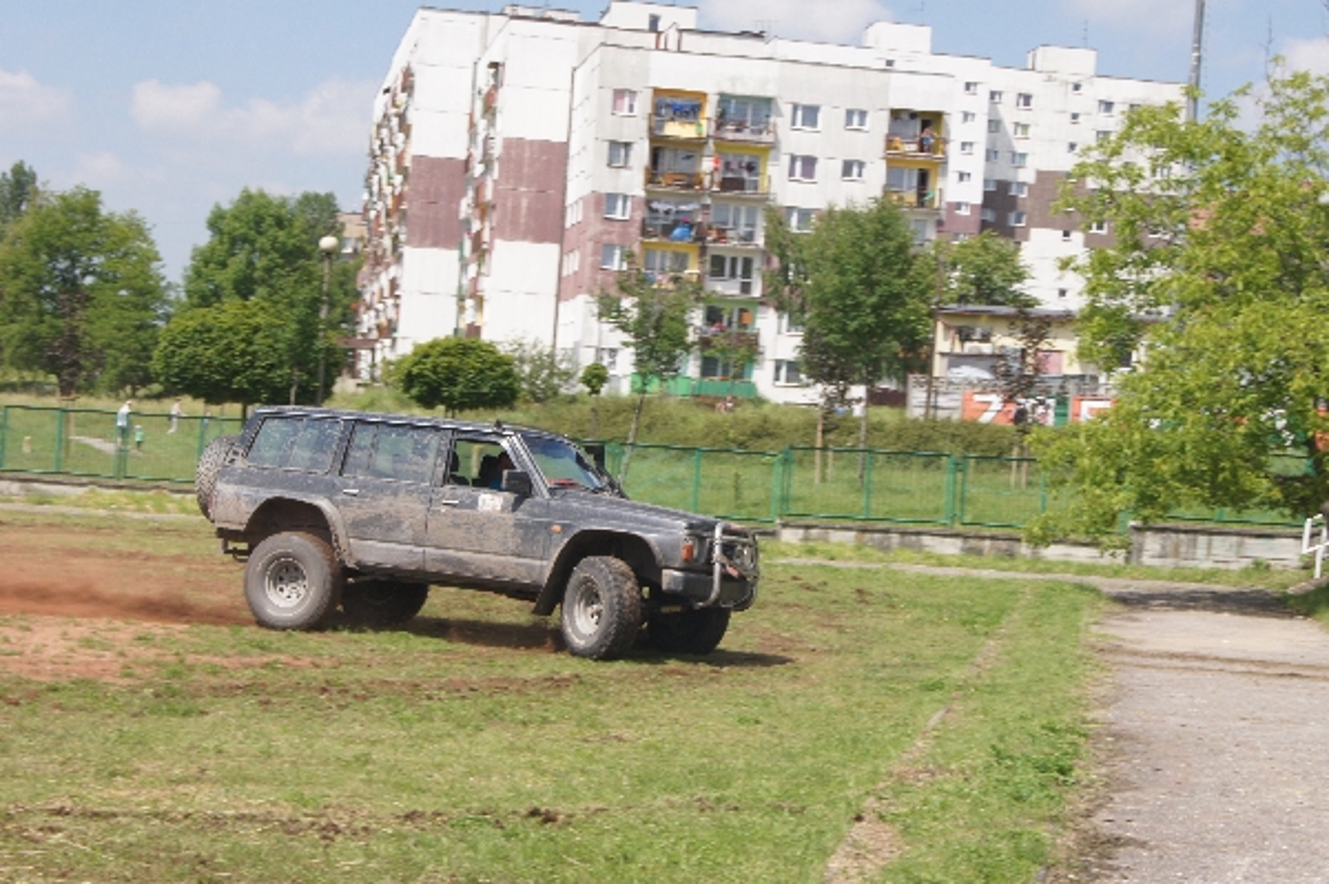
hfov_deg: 27.0
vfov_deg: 18.2
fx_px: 2766
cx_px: 664
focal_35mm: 75
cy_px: 442
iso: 200
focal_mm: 50
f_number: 16
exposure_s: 1/160
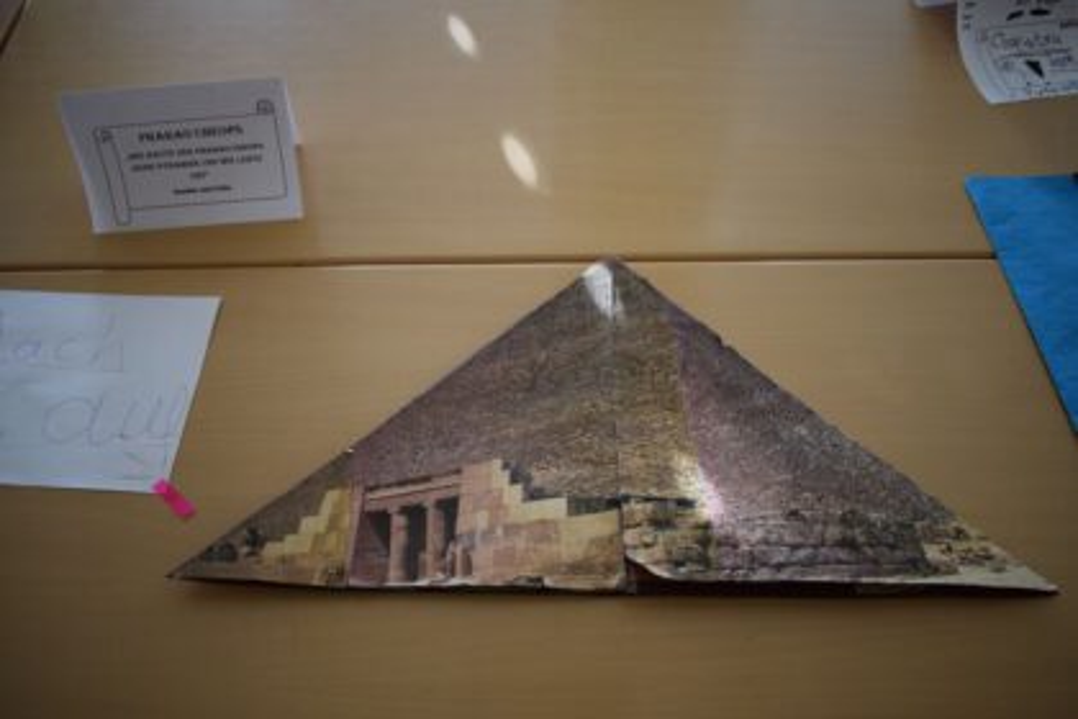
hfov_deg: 57.2
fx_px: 988
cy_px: 360
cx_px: 539
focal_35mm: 33
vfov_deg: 40.0
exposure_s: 1/60
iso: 400
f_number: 4
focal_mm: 22
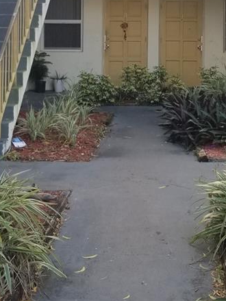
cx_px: 167
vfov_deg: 26.6
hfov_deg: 20.6
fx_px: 617
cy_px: 40
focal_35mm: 71
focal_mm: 4.25
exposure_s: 1/201
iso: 50
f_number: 1.7
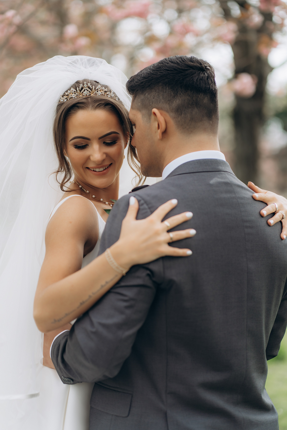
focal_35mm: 85
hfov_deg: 16.1
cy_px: 215
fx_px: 1016
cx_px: 144
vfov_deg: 23.9
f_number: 2.2
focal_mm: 85
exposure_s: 1/1250
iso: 200
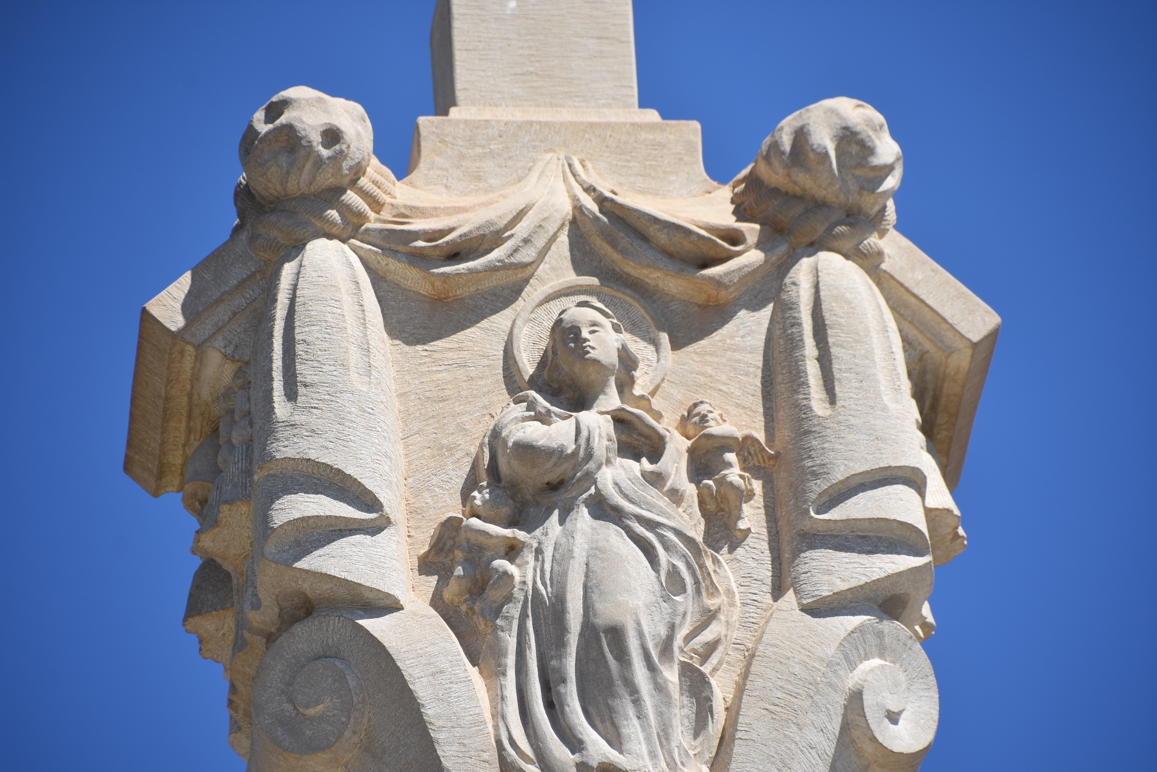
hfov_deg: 6.2
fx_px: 10608
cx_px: 578
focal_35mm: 330
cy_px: 386
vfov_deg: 4.2
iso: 100
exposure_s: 1/500
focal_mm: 220
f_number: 6.3
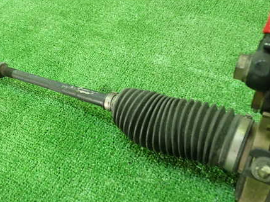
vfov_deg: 34.2
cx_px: 82
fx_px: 327
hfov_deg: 43.9
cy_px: 82
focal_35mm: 42
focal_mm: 5.5
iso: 800
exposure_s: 1/50
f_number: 2.3
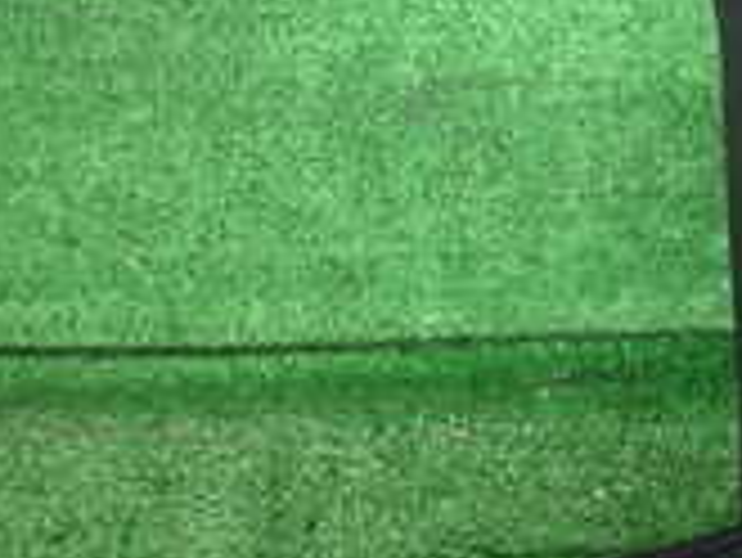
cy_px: 22
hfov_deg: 17.6
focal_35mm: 91
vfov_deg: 16.0
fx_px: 1952
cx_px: 1322
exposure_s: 1/60
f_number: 2
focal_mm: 4.5
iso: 160
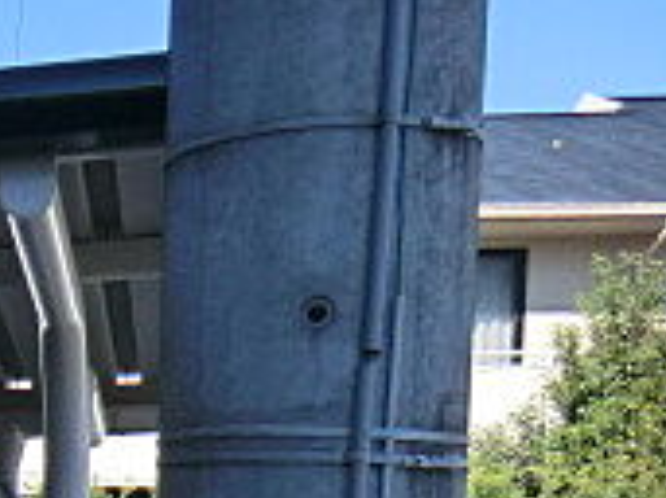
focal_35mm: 90
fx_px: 1730
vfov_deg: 14.8
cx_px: -467
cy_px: 825
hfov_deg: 18.1
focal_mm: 4.3
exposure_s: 1/640
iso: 80
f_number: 3.2
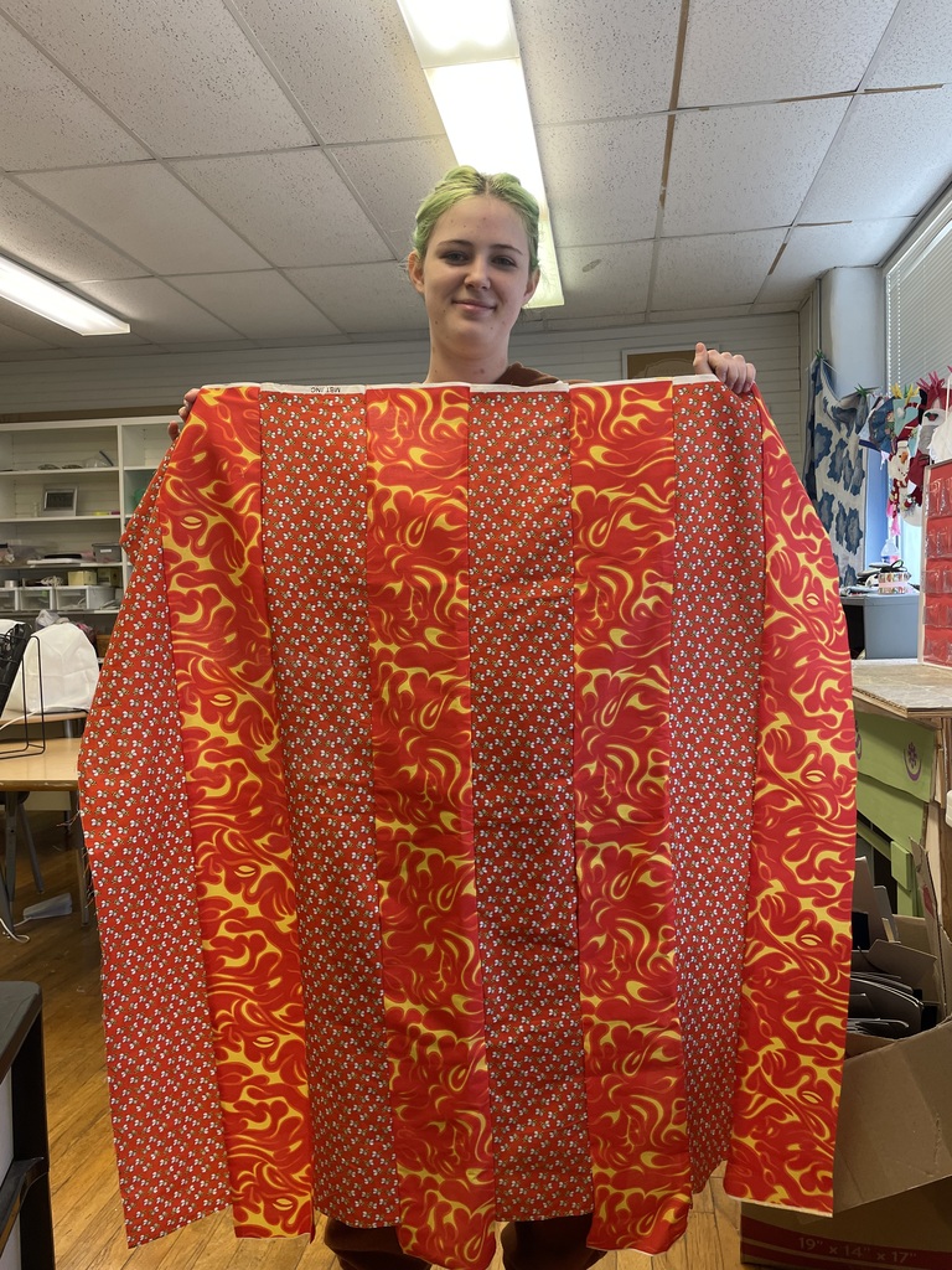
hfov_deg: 53.1
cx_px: 476
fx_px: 953
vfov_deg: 67.3
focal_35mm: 26
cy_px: 635
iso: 64
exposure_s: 1/60
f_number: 1.6
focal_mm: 4.2
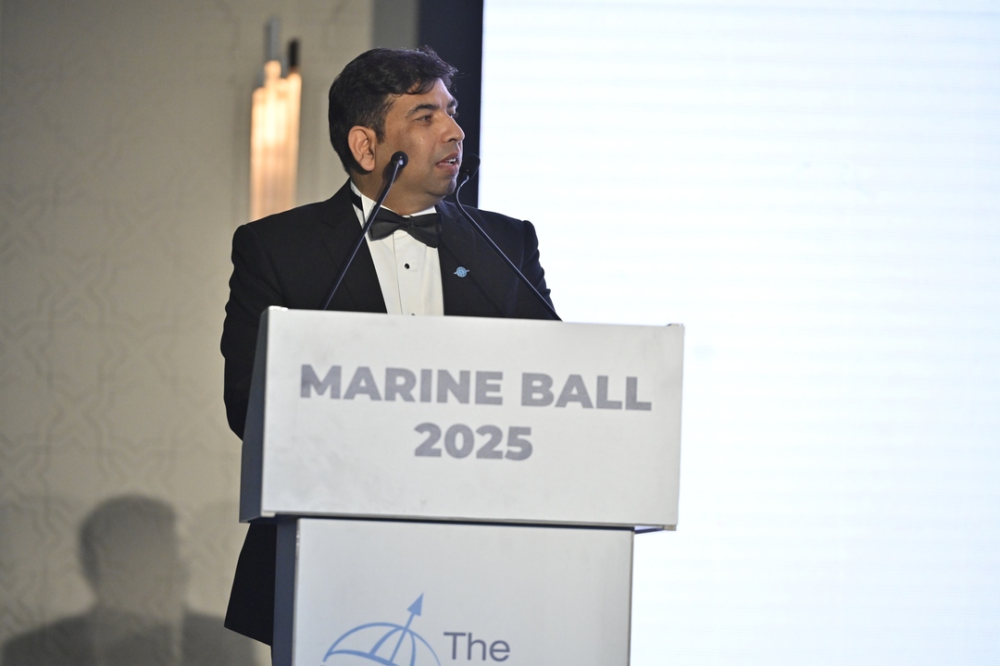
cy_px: 333
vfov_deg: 6.9
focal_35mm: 200
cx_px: 500
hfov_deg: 10.3
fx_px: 5555
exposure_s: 1/400
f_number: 4
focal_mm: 200
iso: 2500
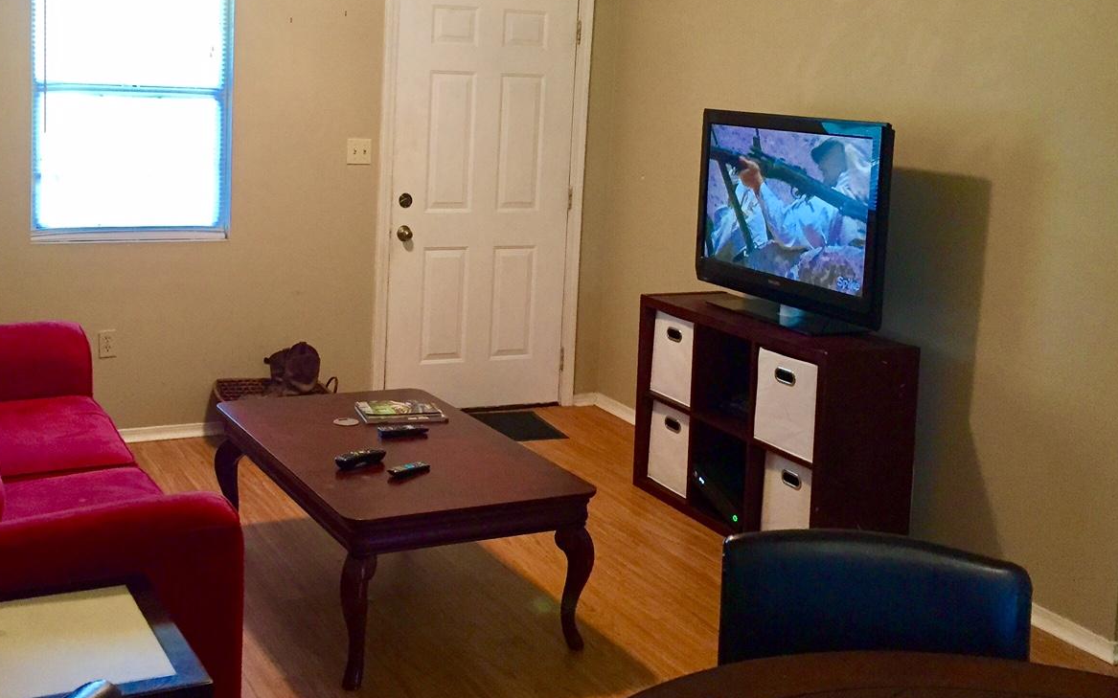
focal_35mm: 43
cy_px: 219
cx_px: 477
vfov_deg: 29.6
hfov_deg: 46.1
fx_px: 1310
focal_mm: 4.15
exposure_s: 1/30
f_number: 2.2
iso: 160
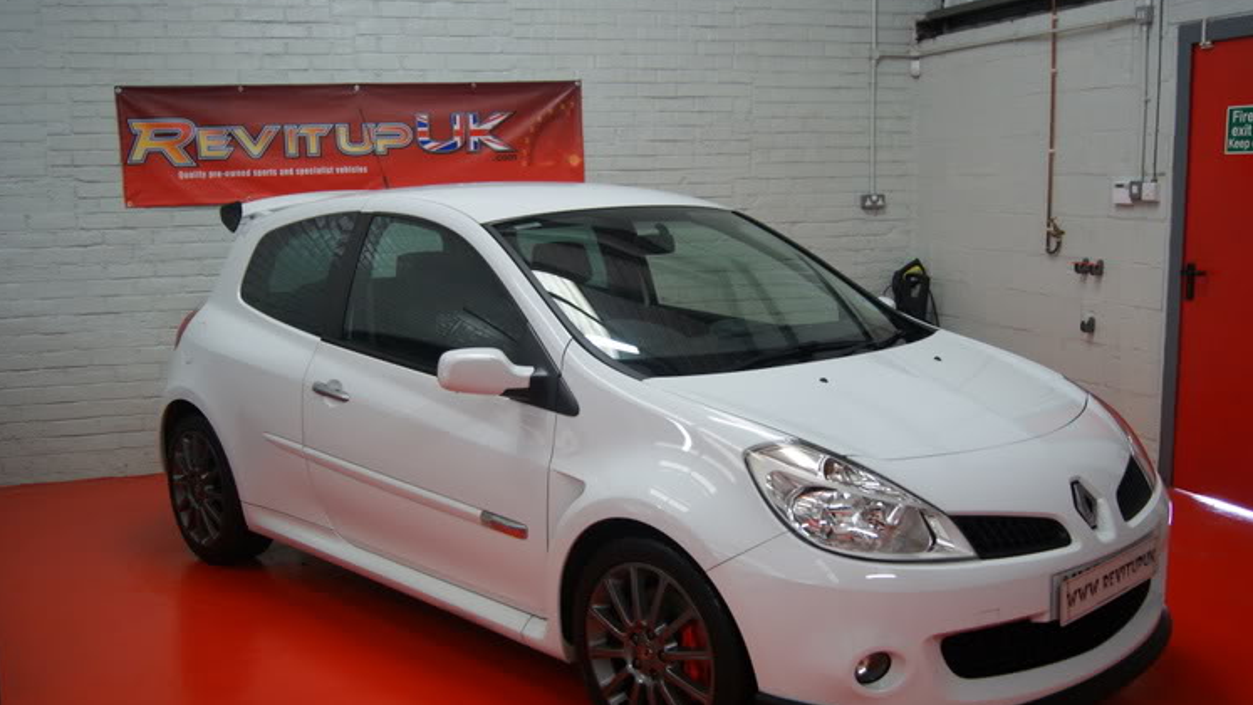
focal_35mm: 37
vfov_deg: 31.9
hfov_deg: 54.0
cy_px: 409
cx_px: 637
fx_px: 1229
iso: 320
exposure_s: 1/40
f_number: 4
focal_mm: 22
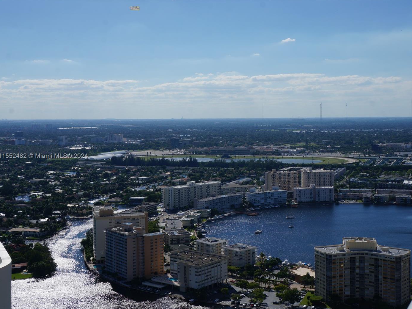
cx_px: 231
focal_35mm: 52
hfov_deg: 37.1
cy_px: 156
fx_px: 613
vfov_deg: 28.3
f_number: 13
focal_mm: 31
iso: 100
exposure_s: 1/320
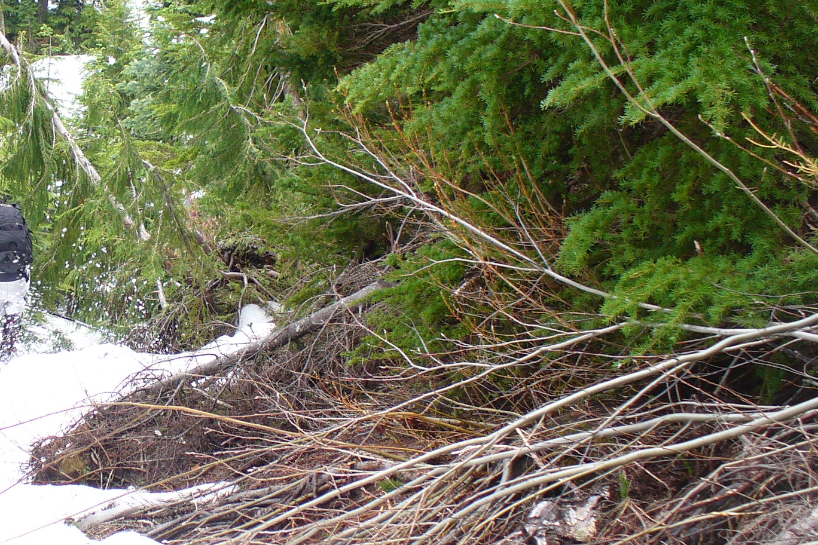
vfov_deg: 18.9
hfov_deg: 27.2
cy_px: 286
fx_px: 1636
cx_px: 104
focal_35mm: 72
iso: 80
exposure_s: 1/160
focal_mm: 6.1
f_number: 2.8
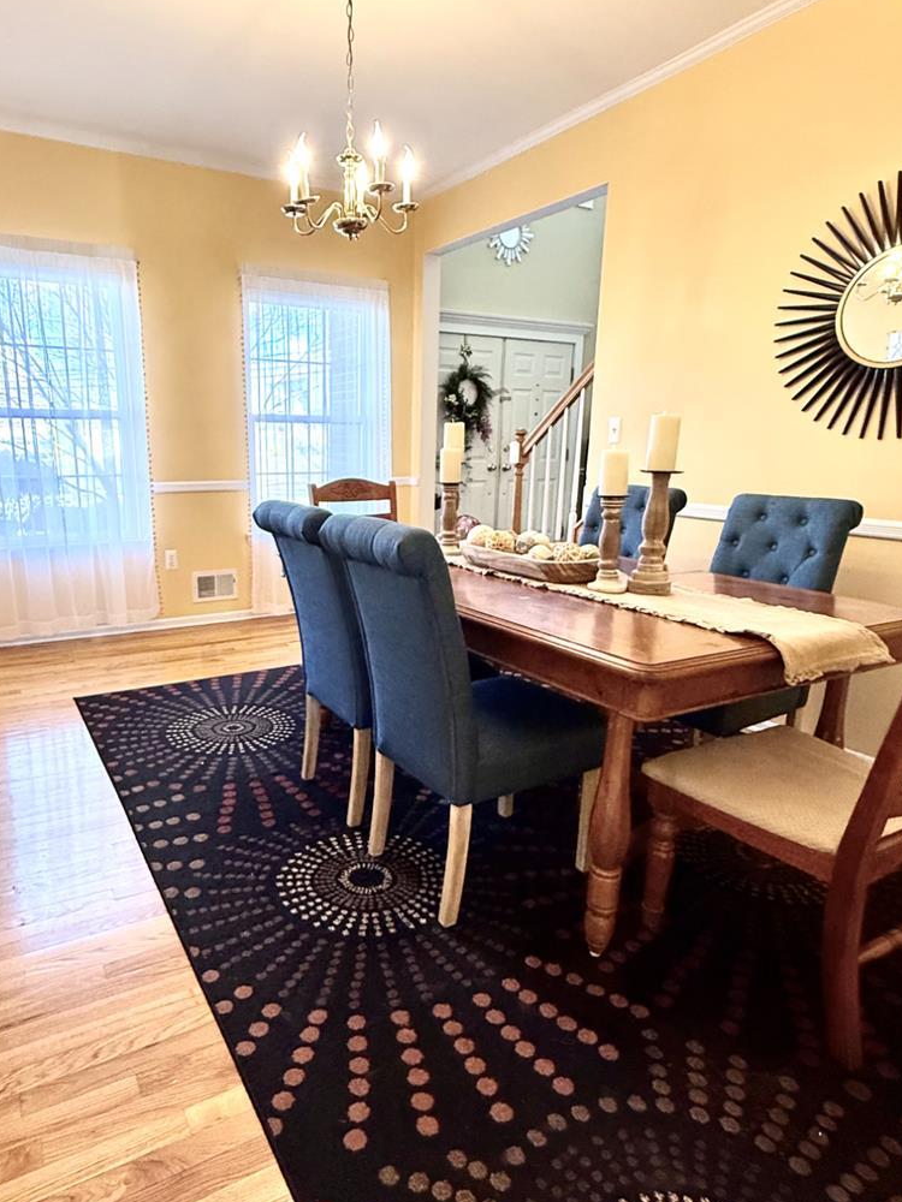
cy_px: 620
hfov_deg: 62.9
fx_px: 730
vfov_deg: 79.0
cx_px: 360
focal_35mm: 21
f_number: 2.2
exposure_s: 1/120
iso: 500
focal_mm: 2.22
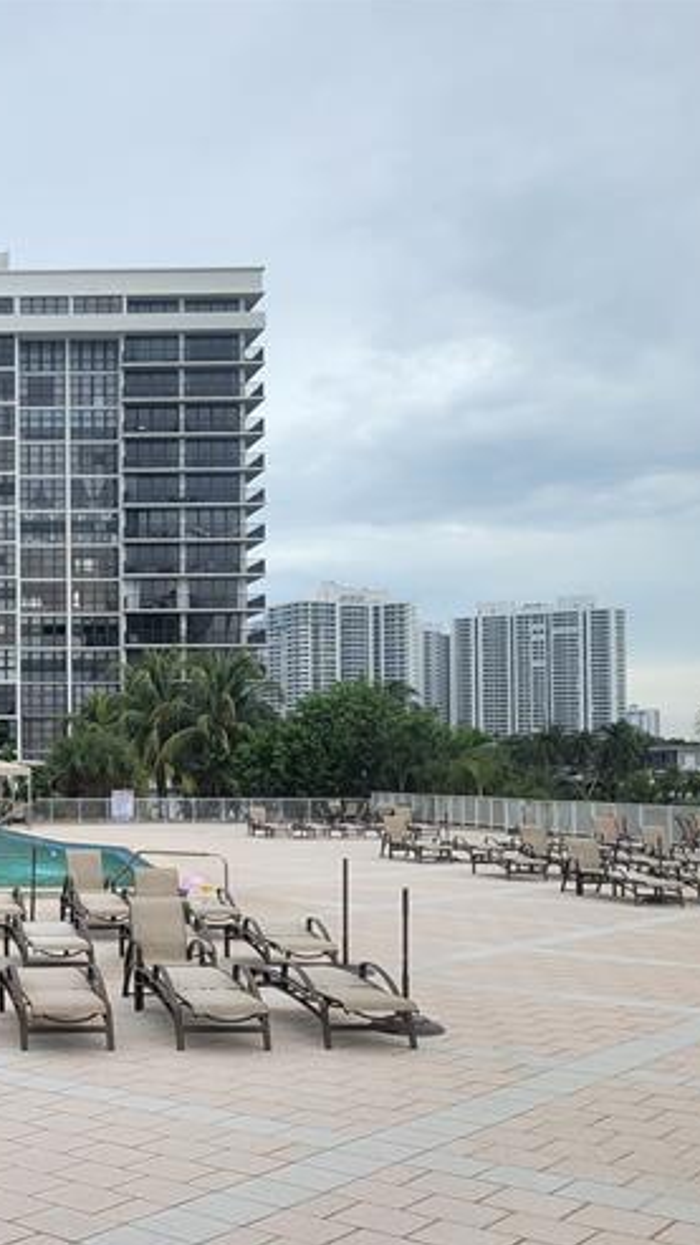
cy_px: 753
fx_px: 1519
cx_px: -154
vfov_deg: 44.3
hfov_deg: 23.6
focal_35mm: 46
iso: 40
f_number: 1.8
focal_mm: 5.4
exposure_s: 1/1814
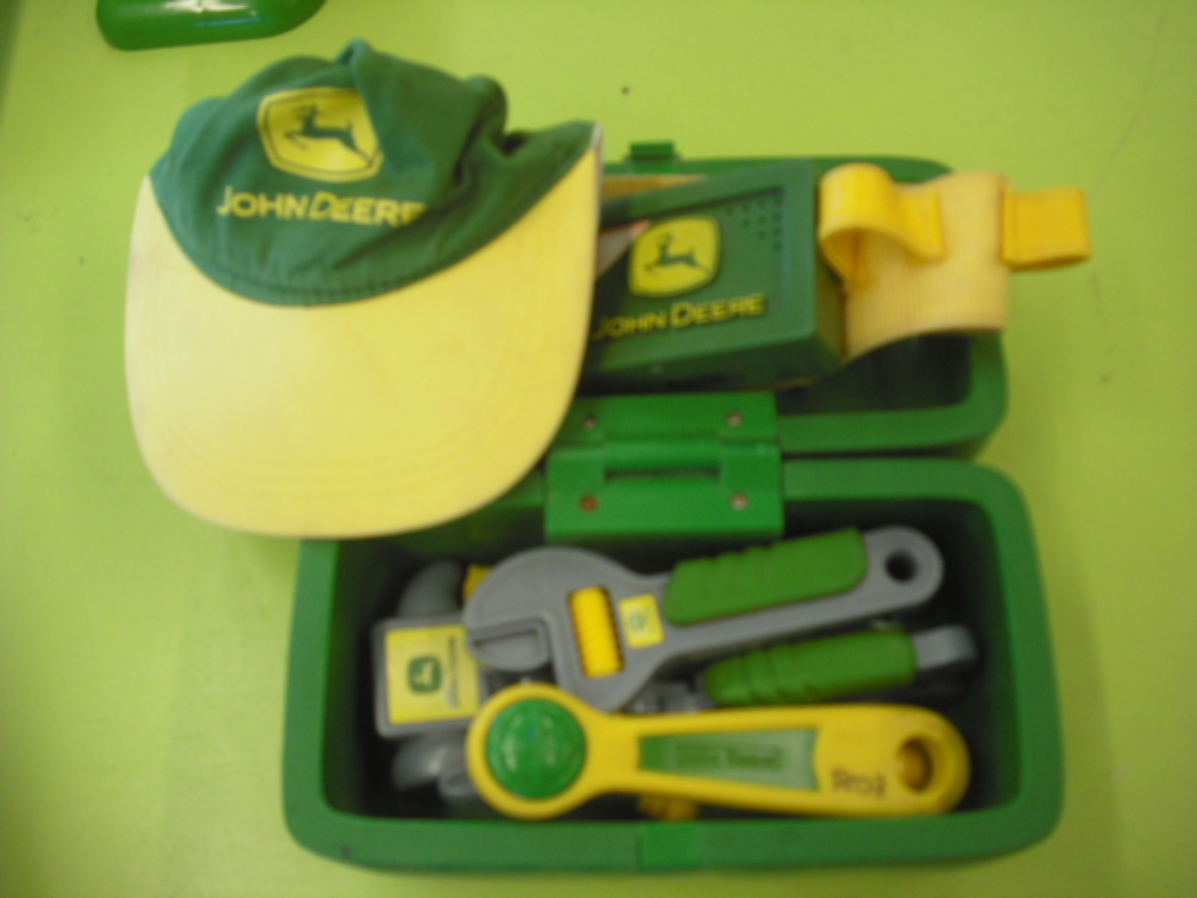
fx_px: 1314
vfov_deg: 37.7
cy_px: 449
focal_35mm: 38
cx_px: 598
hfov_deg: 49.0
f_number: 2.8
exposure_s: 1/100
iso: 100
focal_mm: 6.2
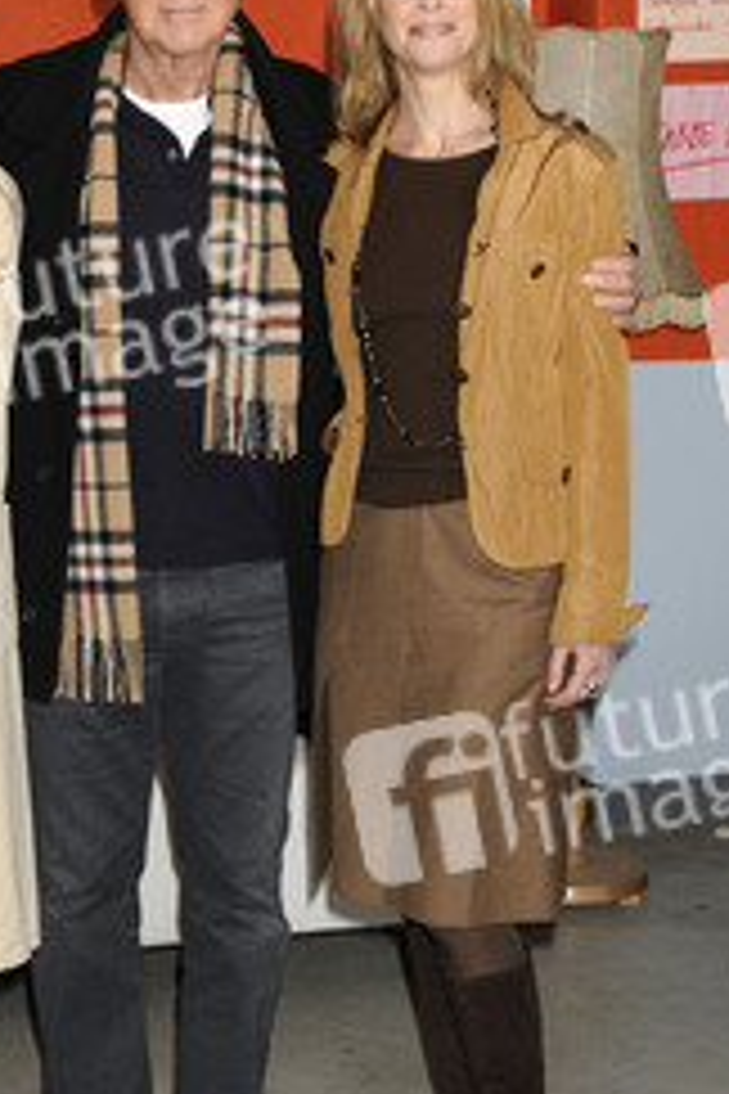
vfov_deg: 20.0
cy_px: 554
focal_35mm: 102
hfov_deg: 13.4
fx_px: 3098
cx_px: 166
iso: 800
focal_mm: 62
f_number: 6.3
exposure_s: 1/160
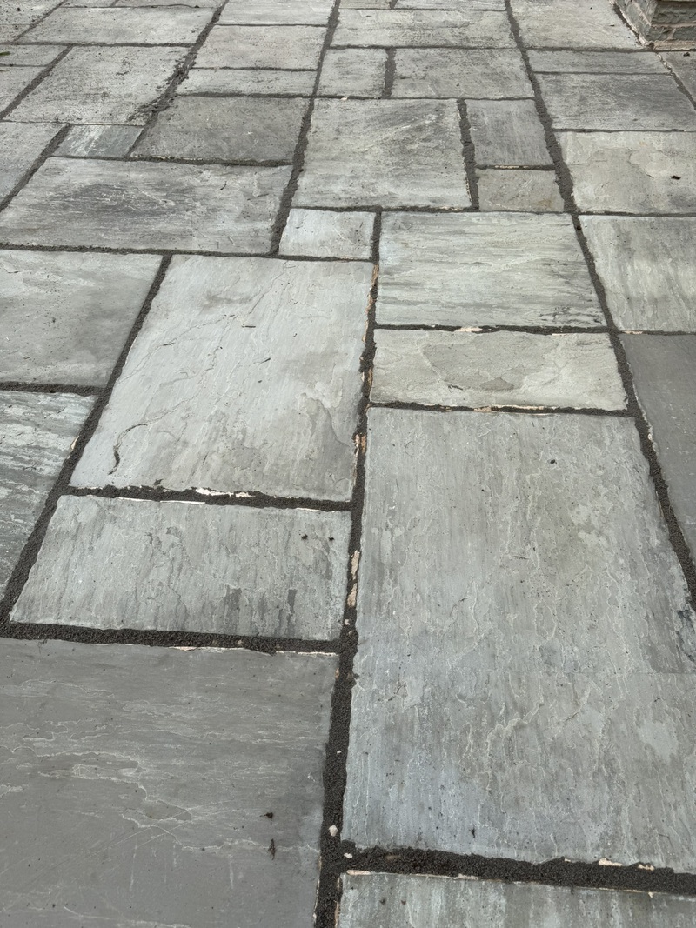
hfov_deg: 56.8
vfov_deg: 71.6
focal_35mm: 24
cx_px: 348
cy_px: 464
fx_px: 644
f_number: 1.78
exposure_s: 1/2105
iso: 80
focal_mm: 6.76
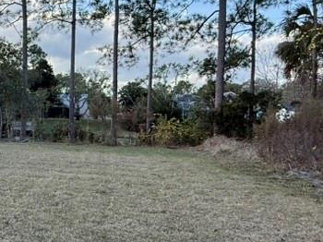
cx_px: 0
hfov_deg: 40.2
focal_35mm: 41
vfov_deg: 35.0
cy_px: 138
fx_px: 382
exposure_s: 1/522
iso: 64
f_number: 2.2
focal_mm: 2.22
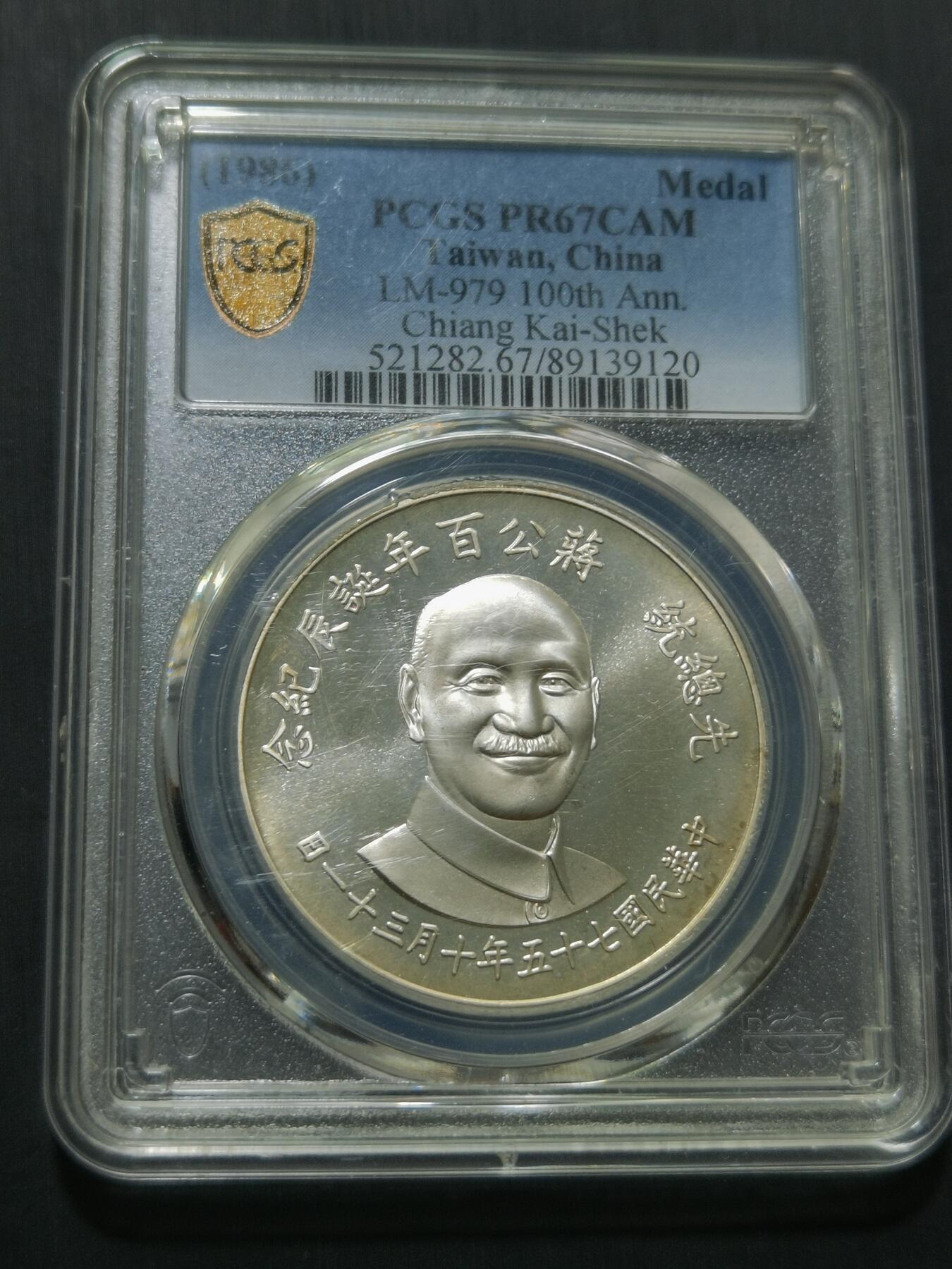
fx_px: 2163
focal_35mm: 59
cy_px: 634
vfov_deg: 32.7
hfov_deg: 24.8
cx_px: 476
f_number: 1.9
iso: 50
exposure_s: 1/132
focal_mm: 6.67
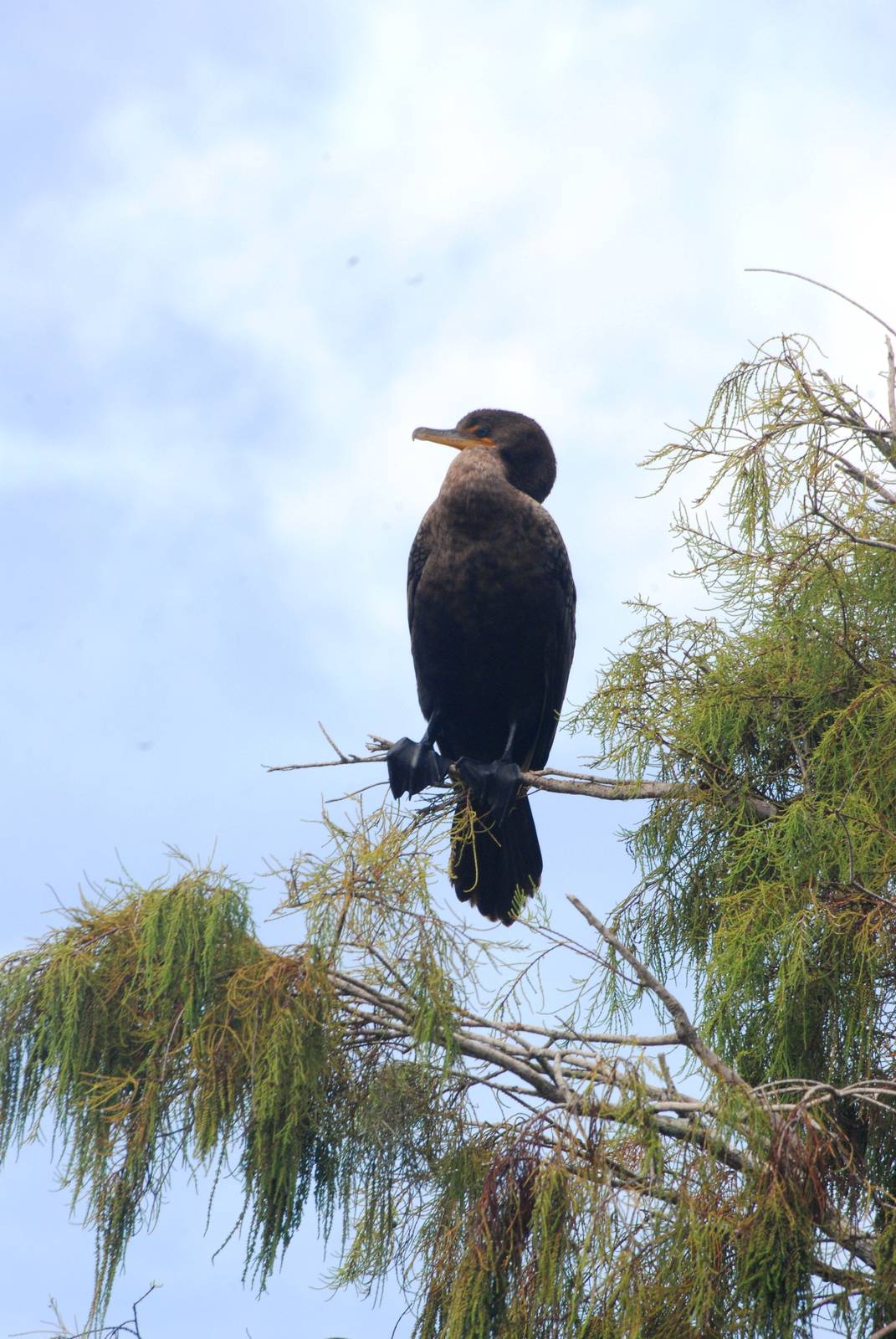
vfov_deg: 4.6
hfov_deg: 3.1
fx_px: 16752
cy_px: 670
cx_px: 448
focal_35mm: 450
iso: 400
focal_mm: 300
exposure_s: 1/160
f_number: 18
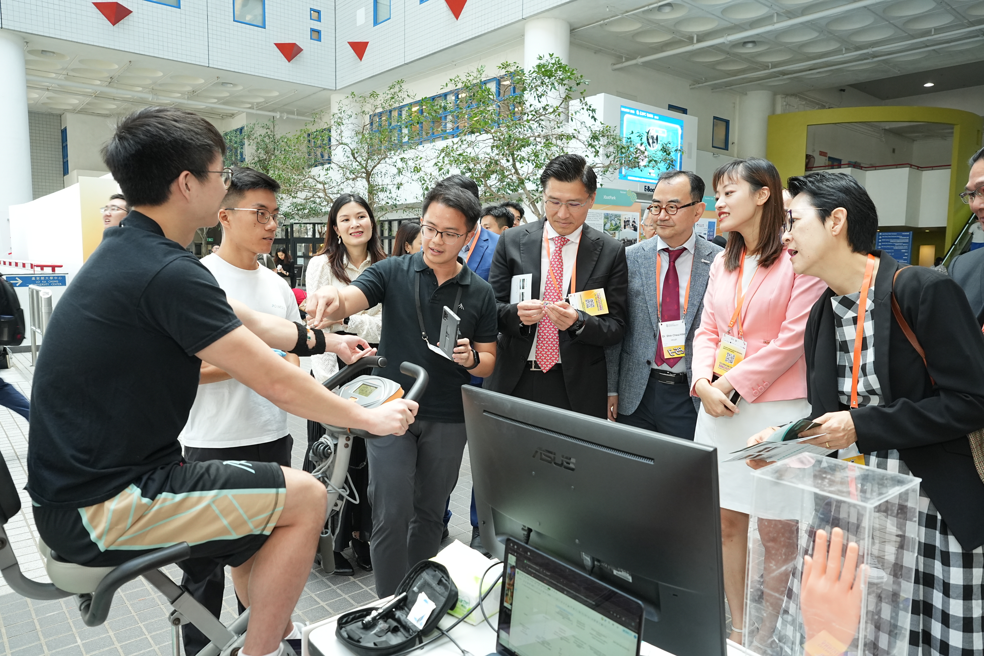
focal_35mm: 25
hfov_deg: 71.5
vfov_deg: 51.3
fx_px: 683
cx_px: 492
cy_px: 328
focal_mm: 25
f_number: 6.3
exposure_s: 1/125
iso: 1600
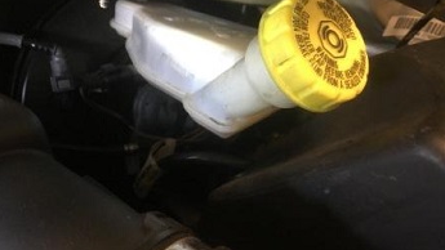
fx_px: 378
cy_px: 117
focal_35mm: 32
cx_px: 221
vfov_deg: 36.7
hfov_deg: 61.0
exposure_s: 1/20
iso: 200
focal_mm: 4.15
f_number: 2.2
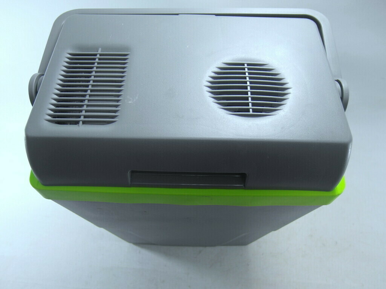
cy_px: 144
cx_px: 193
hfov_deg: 71.6
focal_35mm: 24
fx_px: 268
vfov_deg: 56.8
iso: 80
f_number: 1.8
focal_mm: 5.2
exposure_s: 1/125
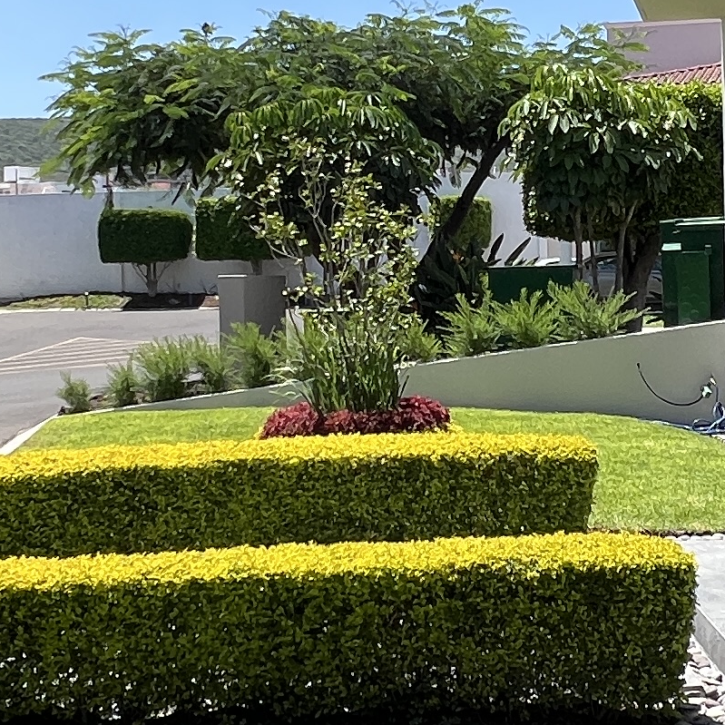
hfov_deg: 29.5
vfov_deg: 29.5
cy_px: 287
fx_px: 1374
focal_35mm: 58
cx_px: 423
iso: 32
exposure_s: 1/1143
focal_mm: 1.57
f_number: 1.8
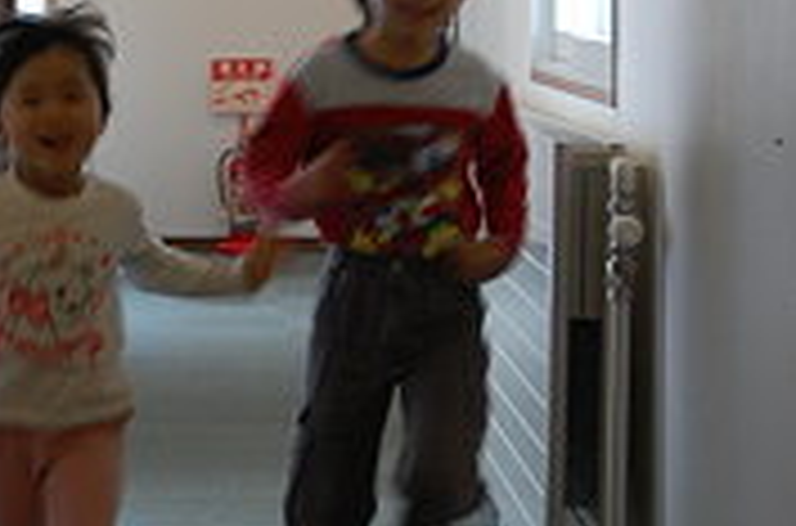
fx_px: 4212
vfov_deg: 7.1
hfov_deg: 10.8
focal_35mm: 191
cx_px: 247
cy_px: 196
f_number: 5.6
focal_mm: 50
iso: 800
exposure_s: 1/30
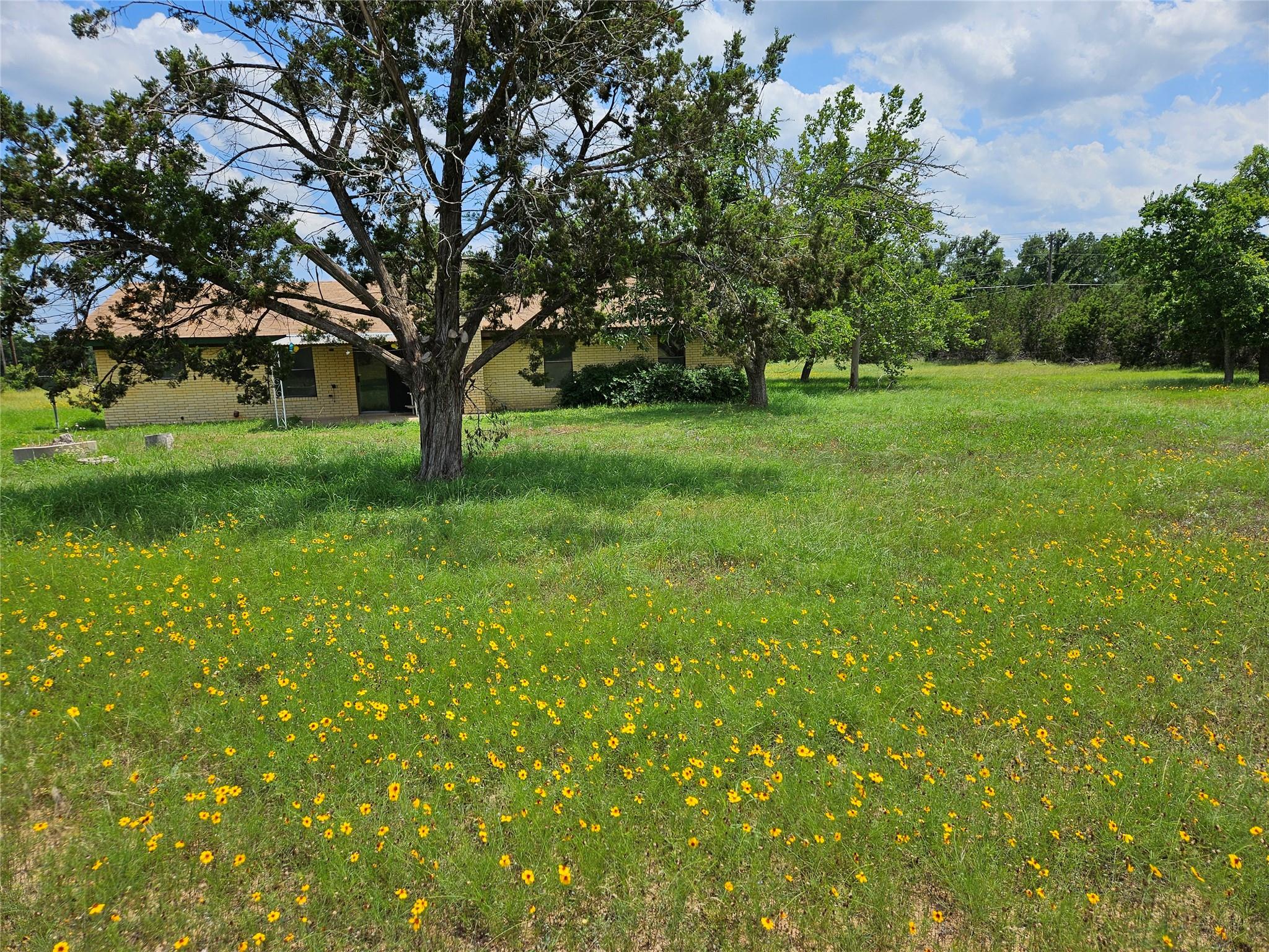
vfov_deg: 58.9
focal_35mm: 23
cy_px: 476
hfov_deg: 73.9
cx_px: 634
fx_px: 843
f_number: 1.8
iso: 25
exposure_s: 1/2450
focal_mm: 5.4
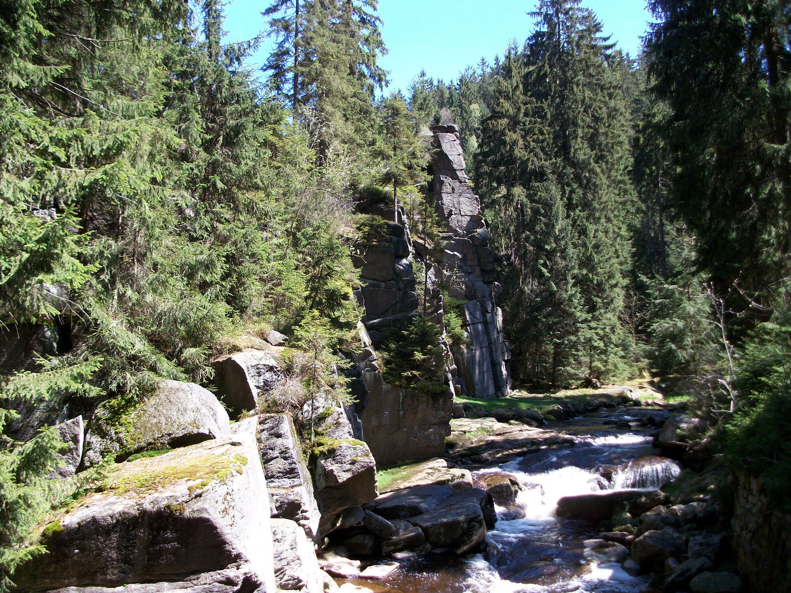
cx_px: 396
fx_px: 708
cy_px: 296
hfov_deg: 58.4
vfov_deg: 45.4
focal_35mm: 31
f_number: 2.9
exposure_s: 1/238
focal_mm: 5.7
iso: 80
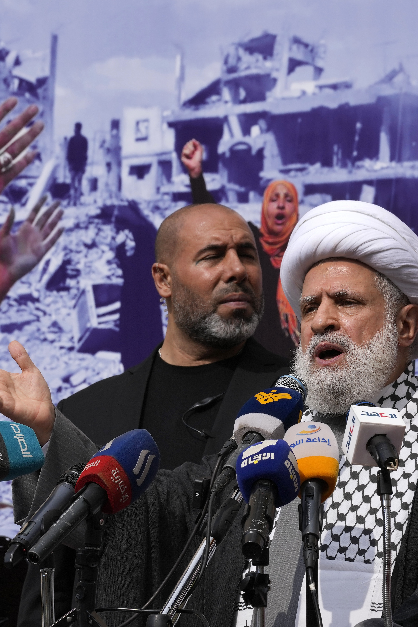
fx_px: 4998
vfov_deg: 7.2
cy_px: 314
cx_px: 133
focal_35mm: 287
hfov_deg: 4.8
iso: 400
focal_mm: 191
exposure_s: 1/1000
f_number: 11
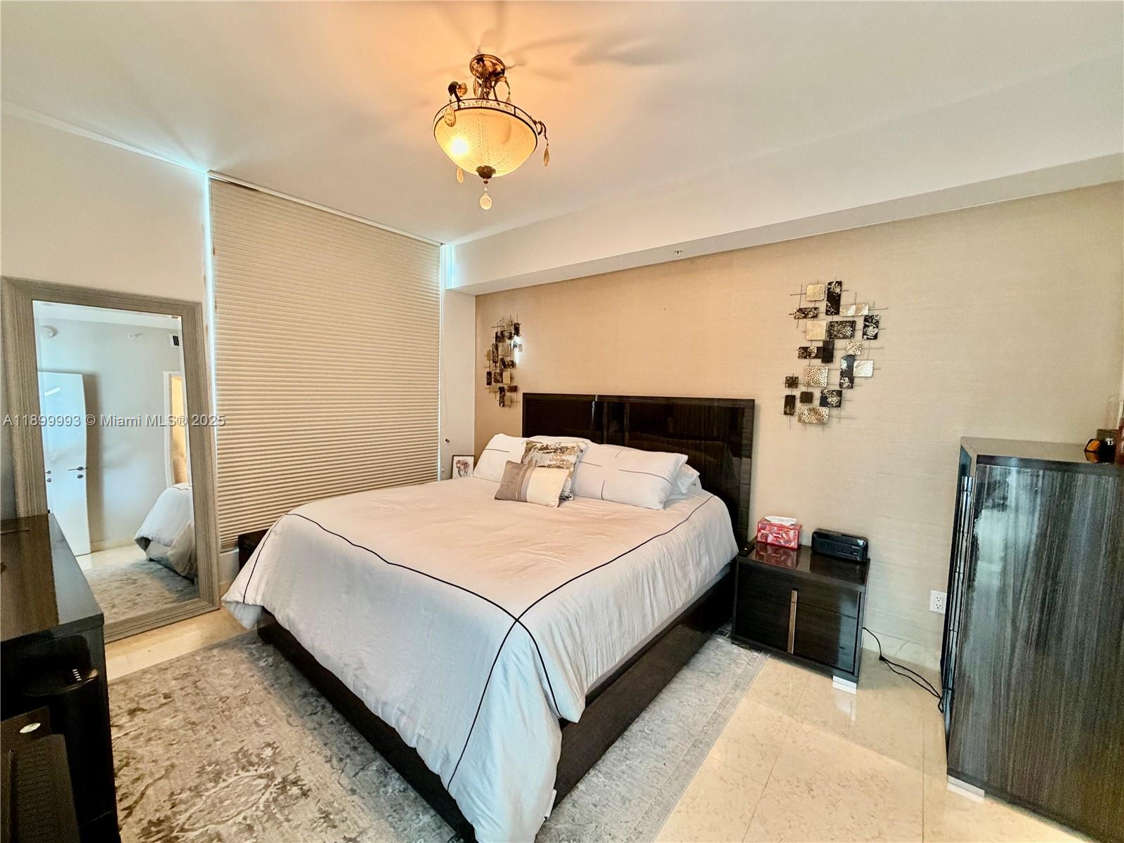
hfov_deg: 102.1
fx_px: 455
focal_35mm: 14
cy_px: 422
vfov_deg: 85.7
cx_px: 562
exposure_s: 1/60
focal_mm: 2.22
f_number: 2.2
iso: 320
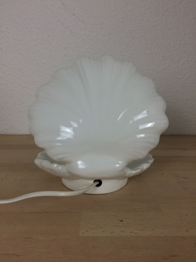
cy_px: 131
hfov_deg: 48.2
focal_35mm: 29
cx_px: 98
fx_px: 219
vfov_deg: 61.7
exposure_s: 1/50
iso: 32
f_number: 2.2
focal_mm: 4.15
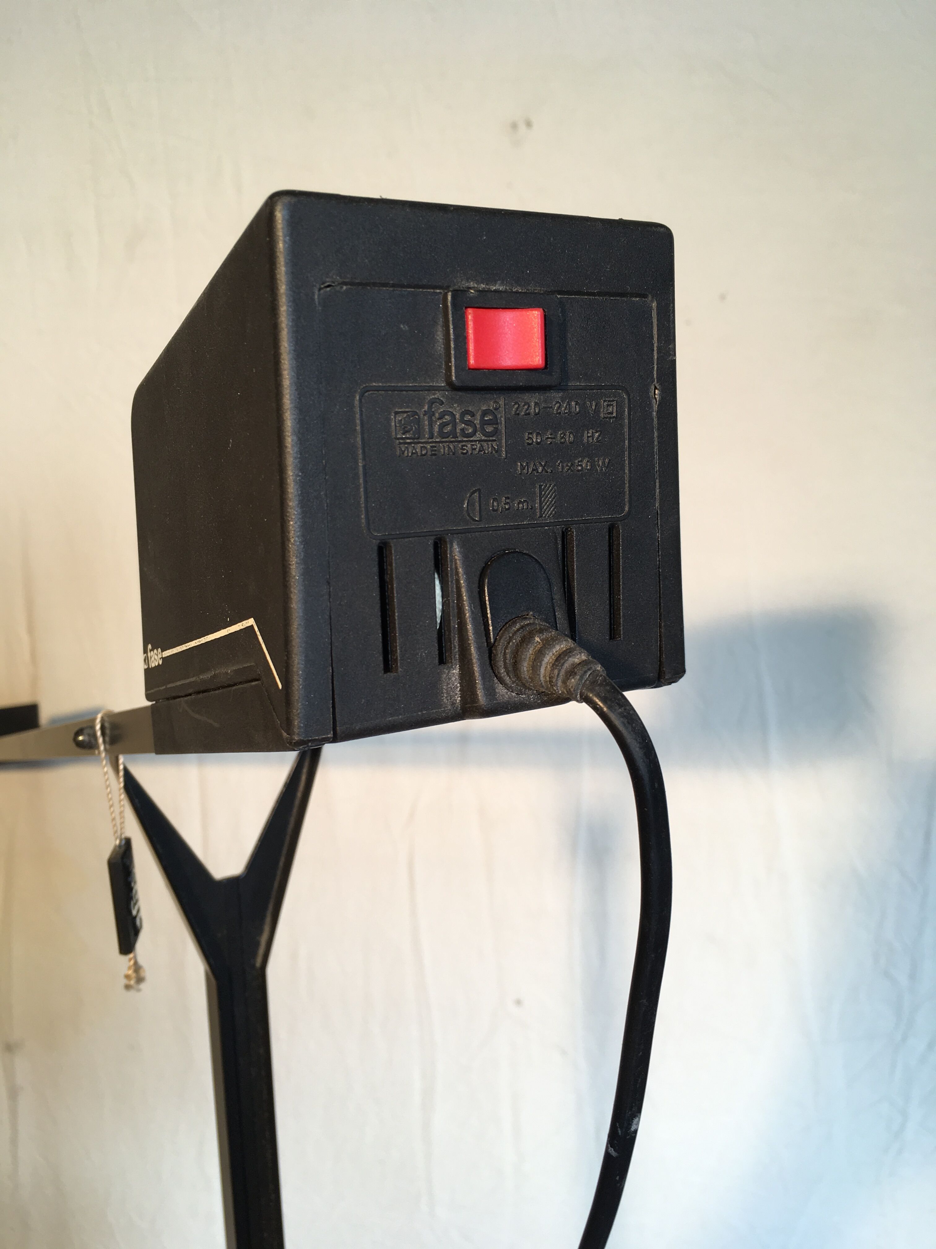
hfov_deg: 48.2
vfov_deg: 61.7
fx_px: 1046
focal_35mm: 29
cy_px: 624
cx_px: 468
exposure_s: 1/50
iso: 25
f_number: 2.2
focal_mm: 4.15
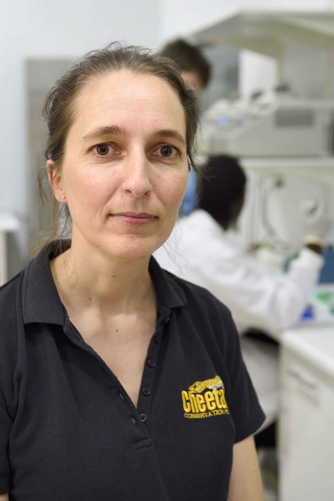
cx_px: 167
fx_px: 835
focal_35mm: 60
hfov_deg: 22.6
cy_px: 250
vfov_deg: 33.4
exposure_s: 1/13
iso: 800
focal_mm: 60
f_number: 5
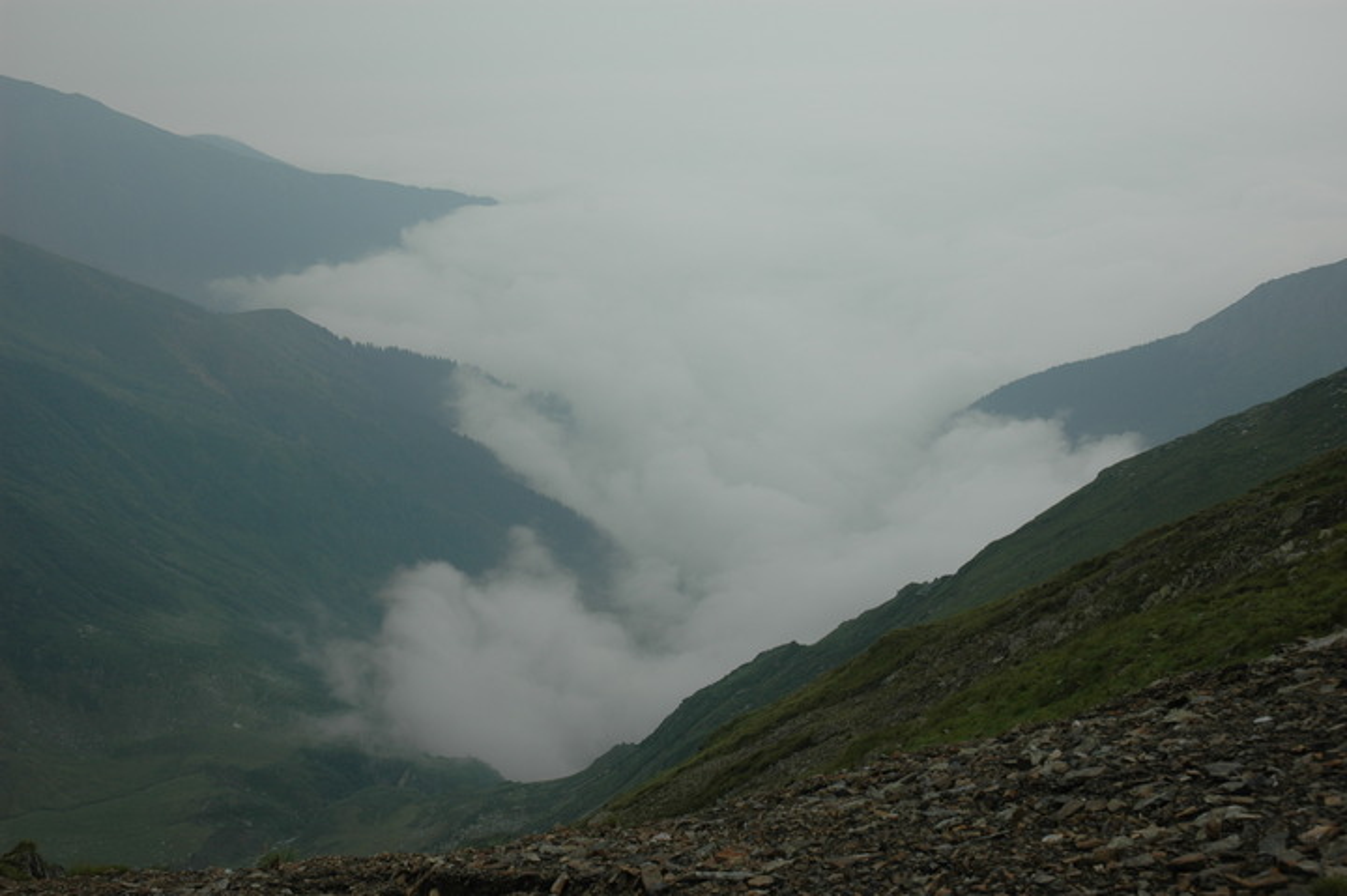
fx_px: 1739
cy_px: 448
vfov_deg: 28.9
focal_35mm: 46
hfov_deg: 42.4
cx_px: 674
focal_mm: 31
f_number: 7.1
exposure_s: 1/200
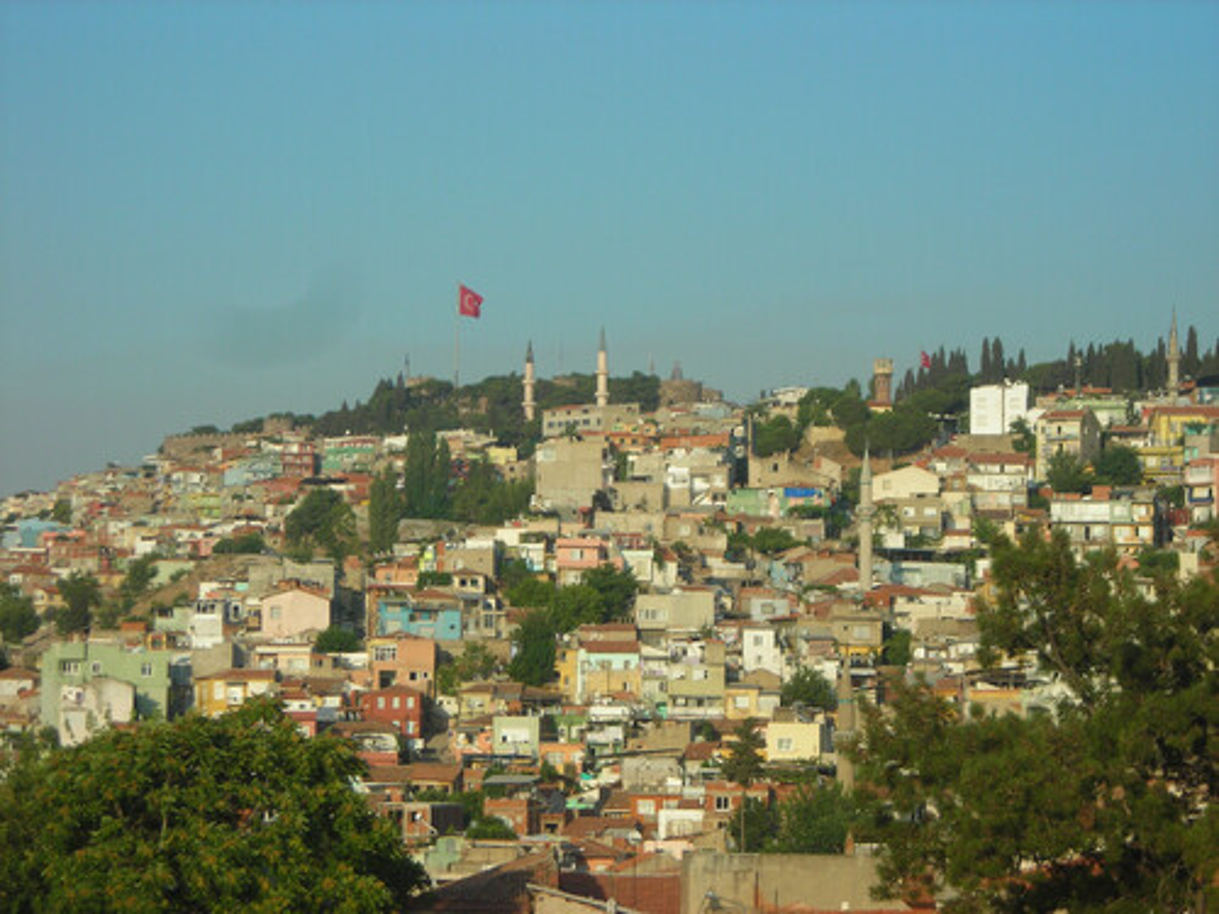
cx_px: 610
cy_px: 457
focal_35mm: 116
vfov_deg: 12.8
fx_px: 4085
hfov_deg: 17.0
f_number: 5.3
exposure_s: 1/347
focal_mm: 19.2
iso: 70
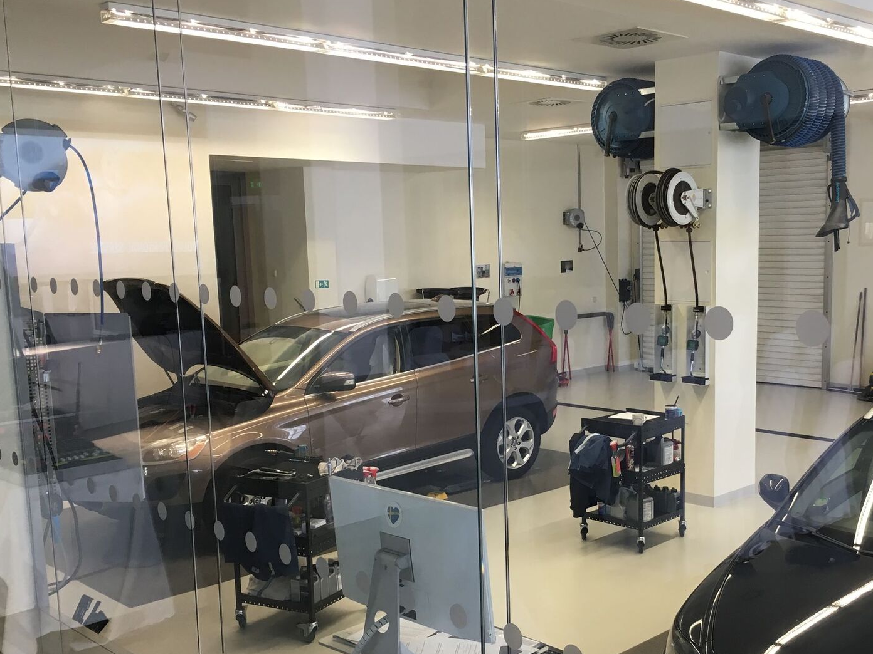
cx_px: 539
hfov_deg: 46.4
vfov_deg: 35.8
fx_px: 1009
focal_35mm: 40
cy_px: 388
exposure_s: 1/33
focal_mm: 4.15
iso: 32
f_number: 2.2
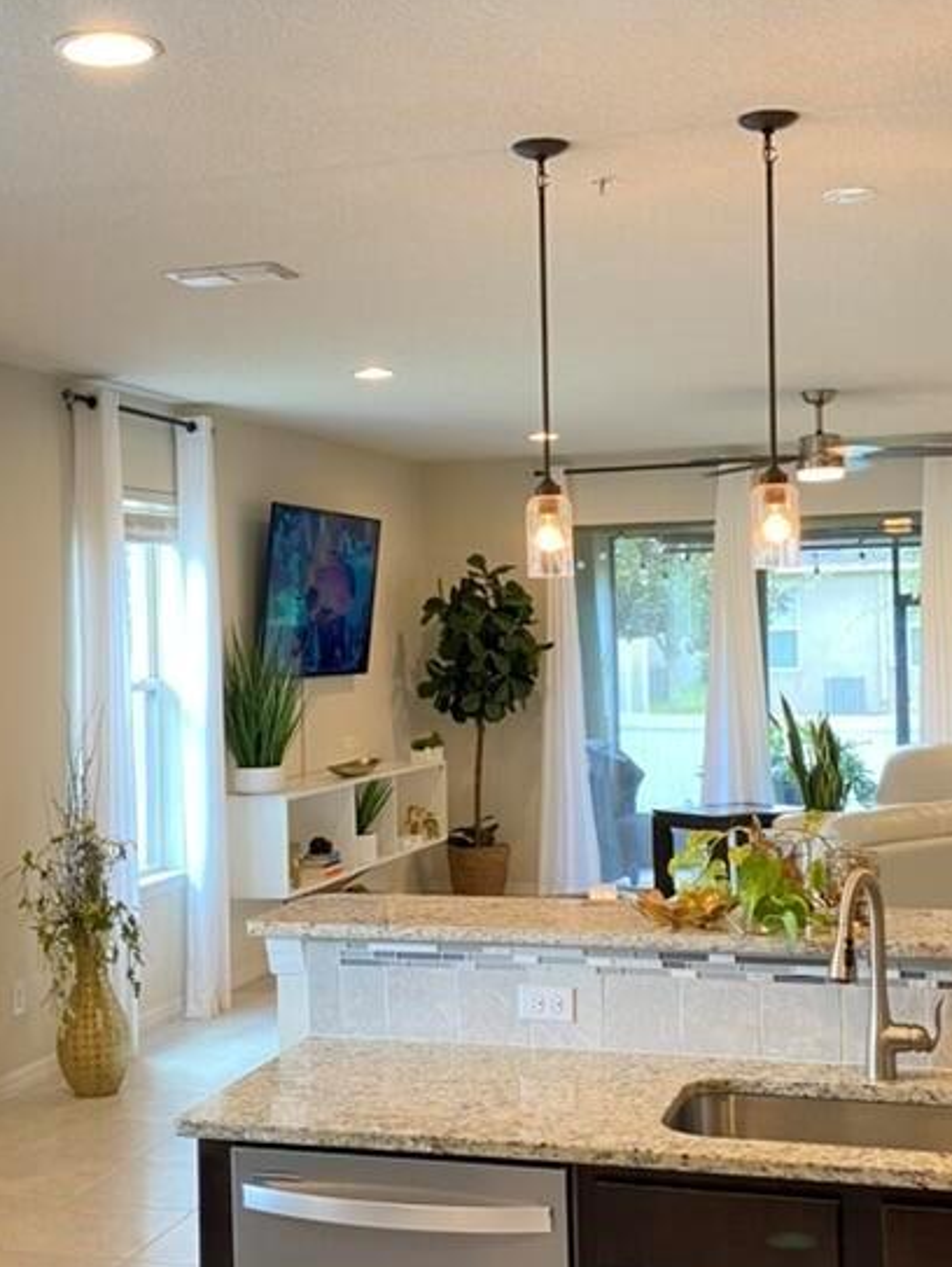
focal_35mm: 49
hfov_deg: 29.7
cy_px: 653
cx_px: 429
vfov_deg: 38.9
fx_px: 1795
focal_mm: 4.25
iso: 160
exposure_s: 1/60
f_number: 1.8
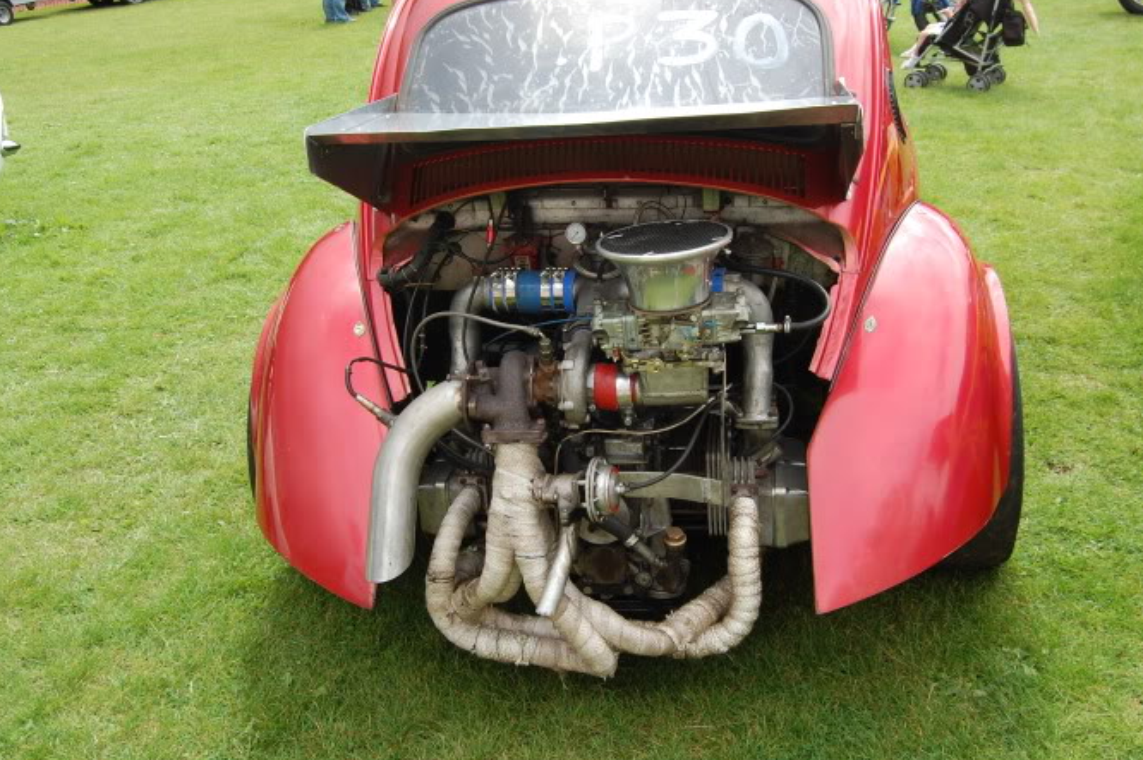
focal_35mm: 36
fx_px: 1142
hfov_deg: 53.2
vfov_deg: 36.8
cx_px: 564
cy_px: 349
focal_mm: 20
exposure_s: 1/200
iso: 200
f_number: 7.1
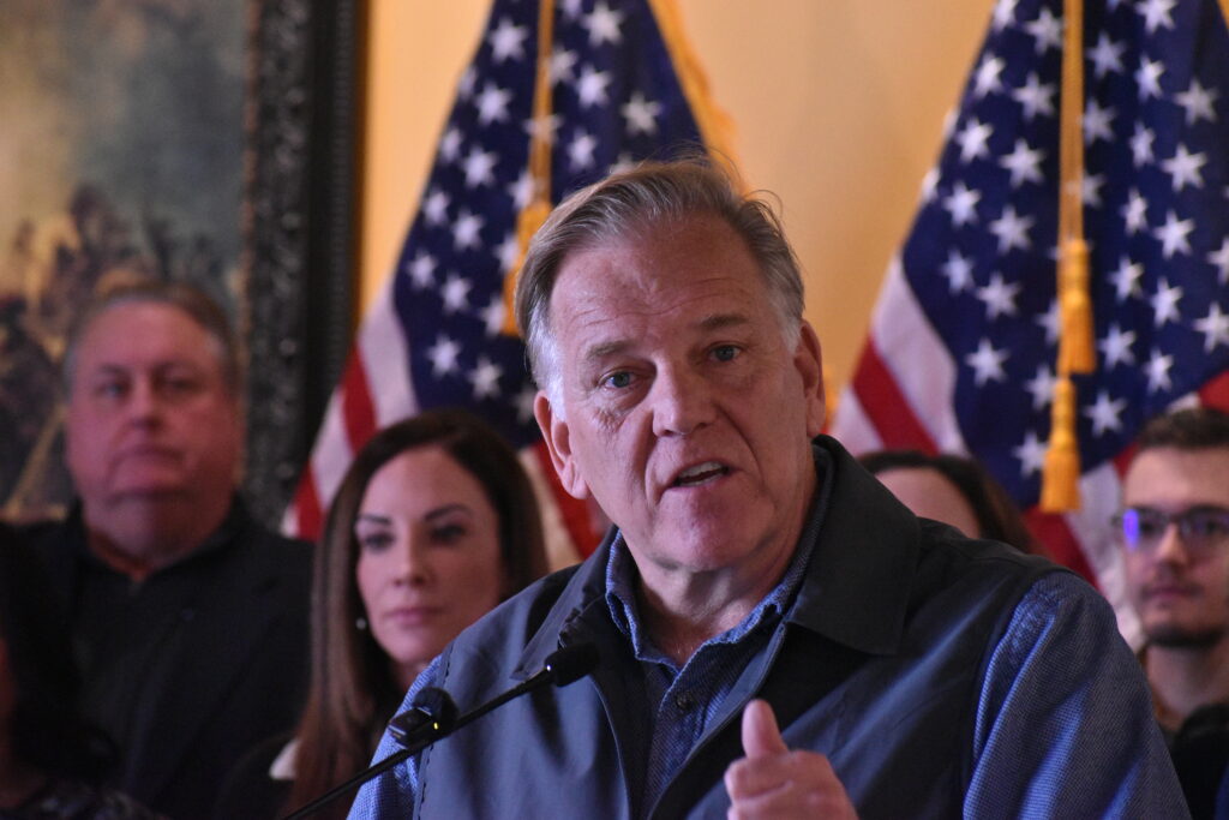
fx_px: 7682
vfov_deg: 6.1
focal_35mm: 225
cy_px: 410
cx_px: 614
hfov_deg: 9.1
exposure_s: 1/160
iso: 4000
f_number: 6.3
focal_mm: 150
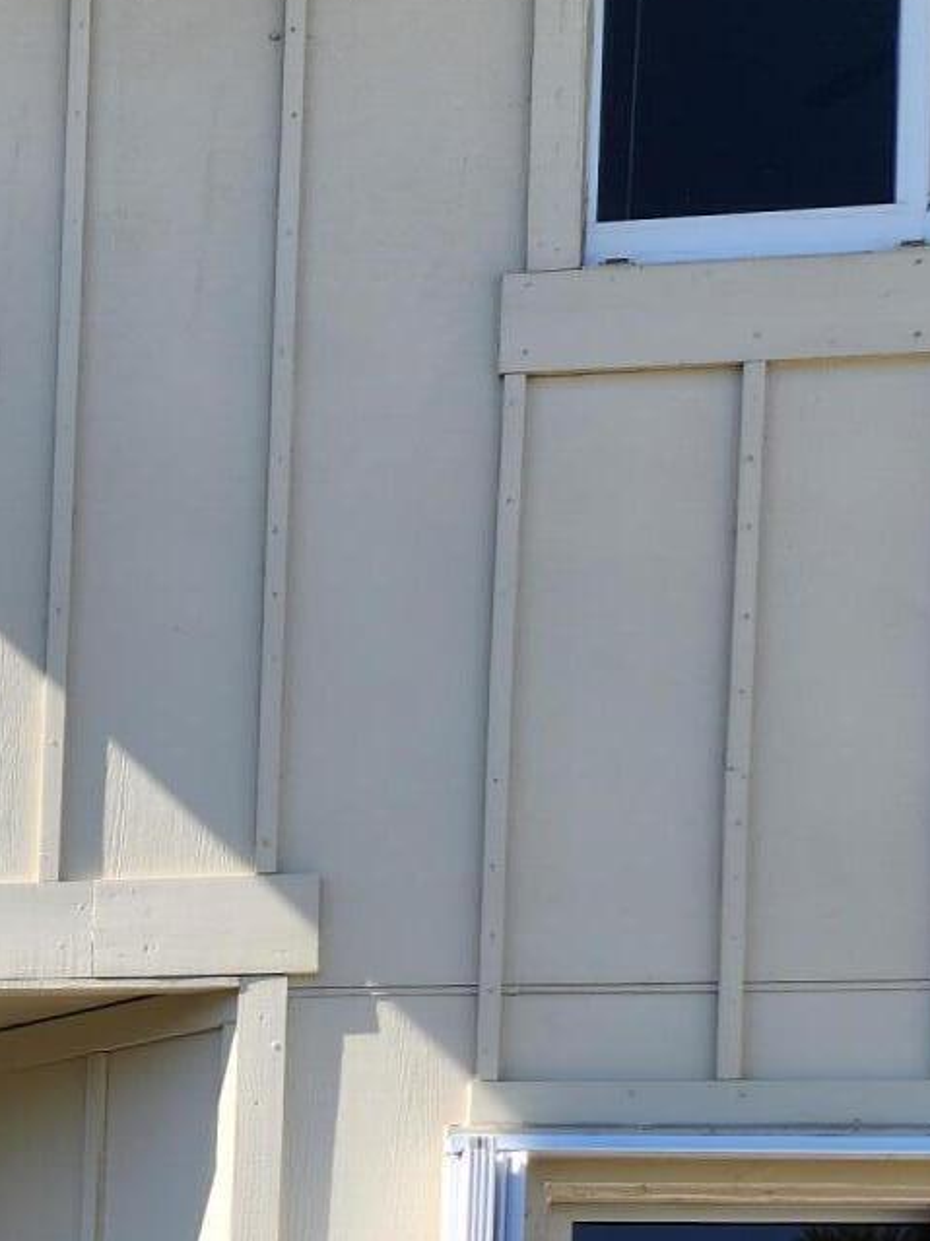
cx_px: -353
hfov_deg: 18.6
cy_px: 1509
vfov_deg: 24.4
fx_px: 2580
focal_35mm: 72
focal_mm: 6.4
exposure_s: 1/722
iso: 12
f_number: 1.8
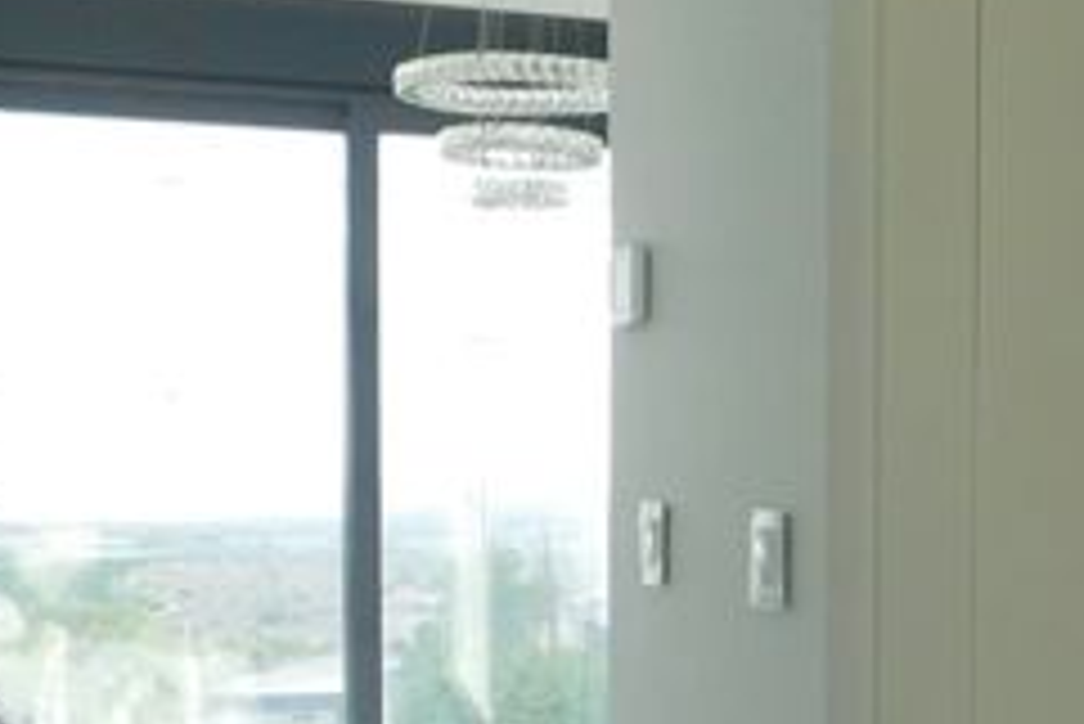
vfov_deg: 19.3
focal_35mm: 70
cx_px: 1050
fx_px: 2109
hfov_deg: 27.4
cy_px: 549
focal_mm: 4
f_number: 3
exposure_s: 1/400
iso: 125
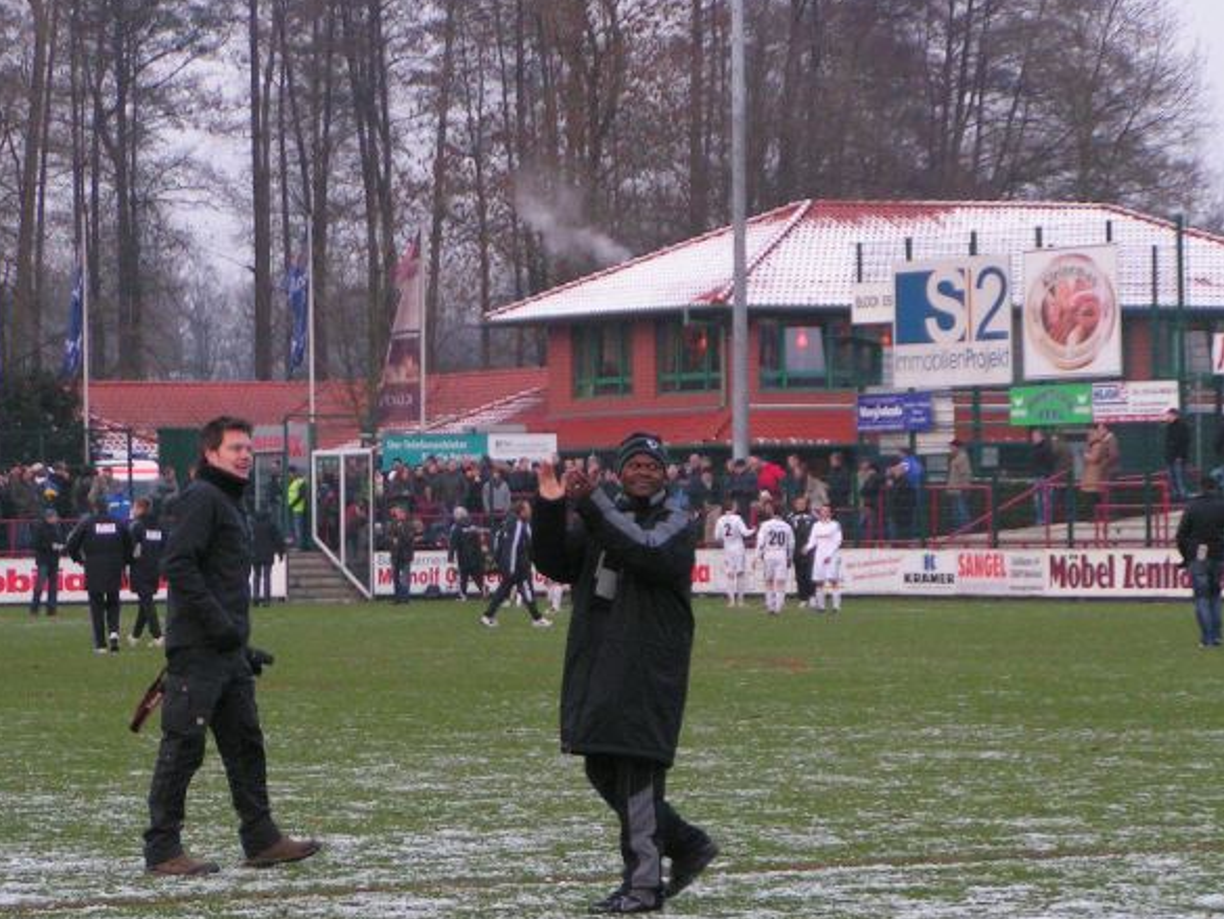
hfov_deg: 11.0
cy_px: 582
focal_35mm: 179
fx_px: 6331
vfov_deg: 8.3
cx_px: 523
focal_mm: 20
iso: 200
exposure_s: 1/160
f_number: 3.5
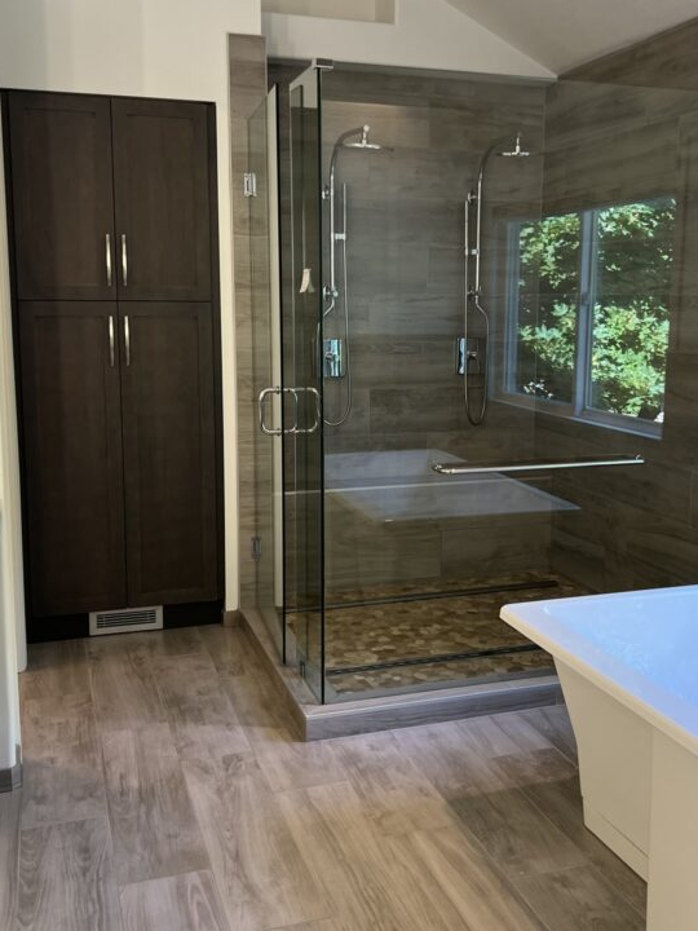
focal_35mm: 37
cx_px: 385
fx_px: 995
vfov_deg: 50.1
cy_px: 447
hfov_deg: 38.6
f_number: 1.5
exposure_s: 1/60
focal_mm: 5.7
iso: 80
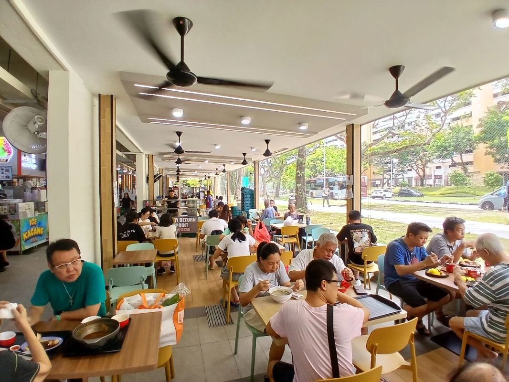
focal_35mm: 17
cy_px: 191
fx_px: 250
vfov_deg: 74.8
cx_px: 254
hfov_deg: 91.0
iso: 80
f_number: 2.2
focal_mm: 1.4
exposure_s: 1/100
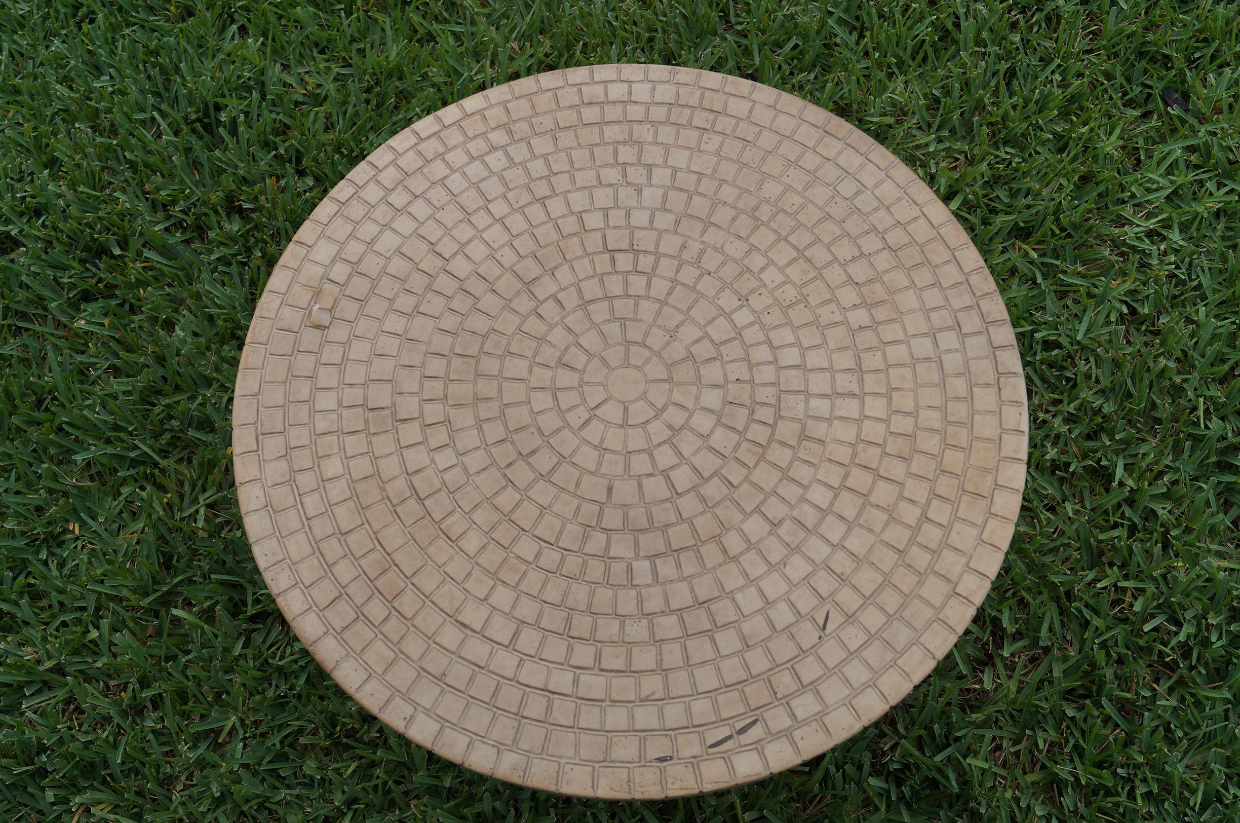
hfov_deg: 57.3
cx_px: 620
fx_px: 1135
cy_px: 412
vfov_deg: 39.8
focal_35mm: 33
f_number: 8
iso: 100
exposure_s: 1/320
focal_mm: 22
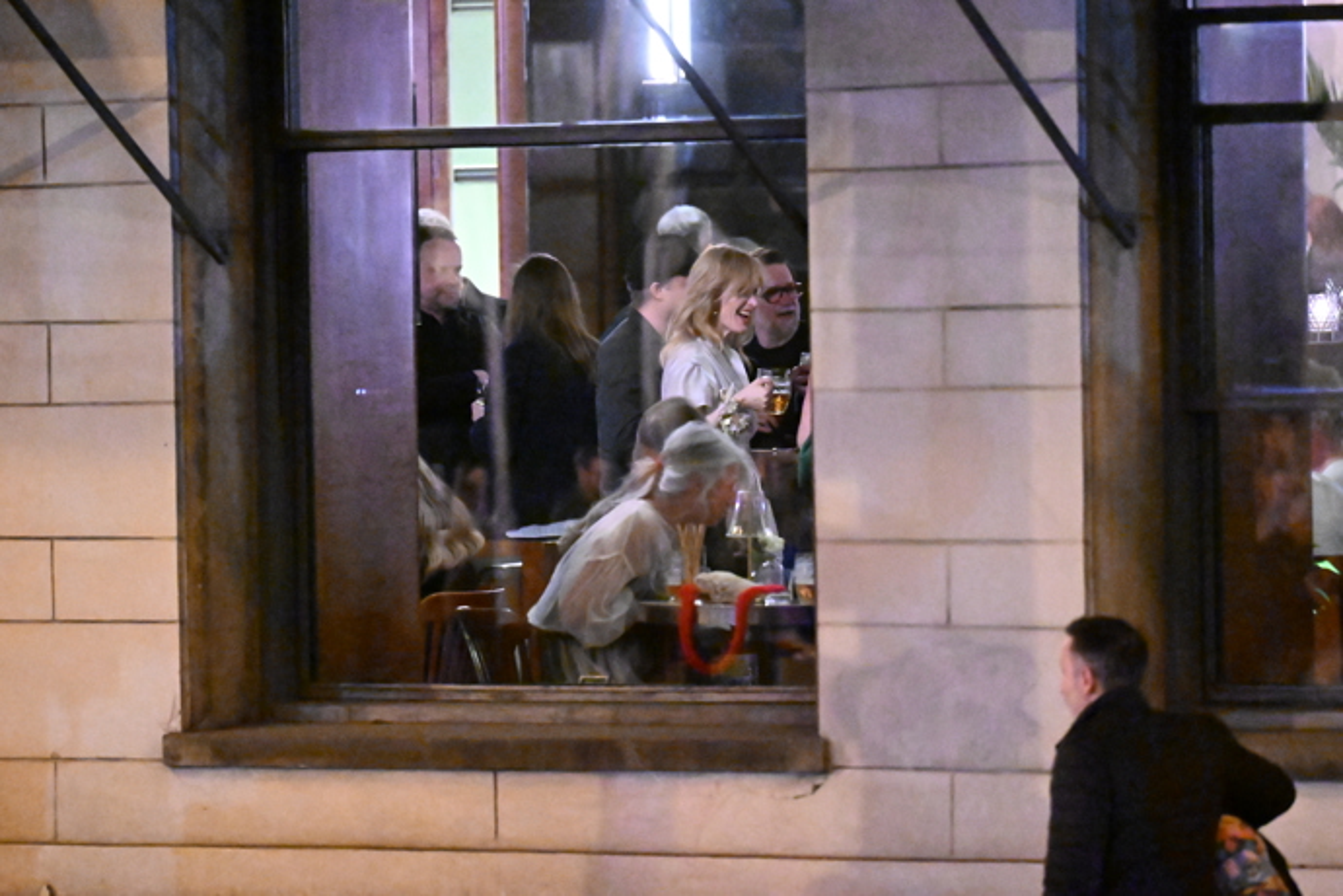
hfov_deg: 6.9
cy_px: 448
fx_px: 11191
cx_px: 672
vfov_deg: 4.6
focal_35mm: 300
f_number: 2.8
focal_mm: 200
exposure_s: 1/250
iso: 25600
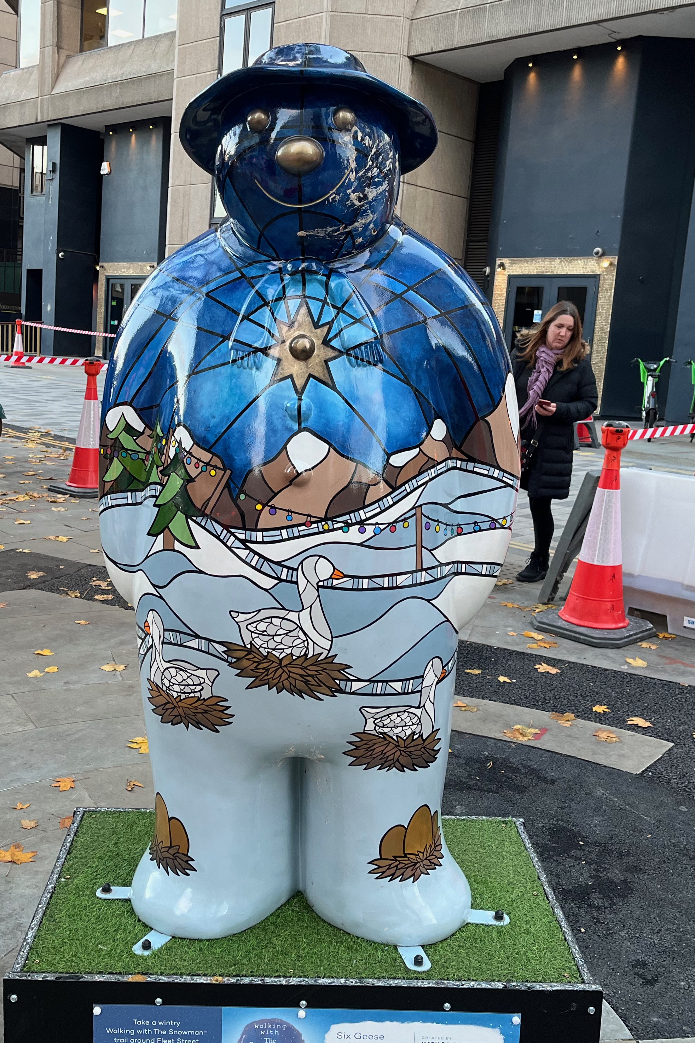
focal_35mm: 37
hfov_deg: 35.9
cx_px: 294
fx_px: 1071
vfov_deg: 51.9
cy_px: 530
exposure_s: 1/120
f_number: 1.6
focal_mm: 5.1
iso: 125
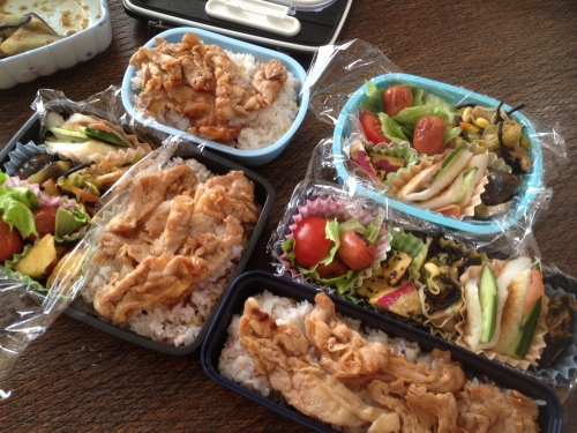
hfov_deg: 52.6
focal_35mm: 35
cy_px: 216
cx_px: 288
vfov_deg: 40.7
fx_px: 583
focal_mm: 4.28
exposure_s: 1/20
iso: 64
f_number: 2.4
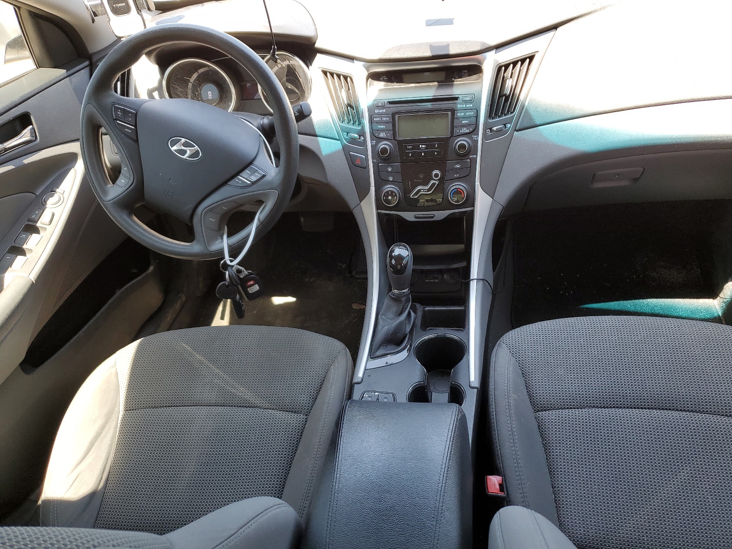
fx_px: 550
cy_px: 274
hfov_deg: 67.3
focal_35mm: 26
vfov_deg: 53.1
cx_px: 366
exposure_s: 1/120
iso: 53
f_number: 1.5
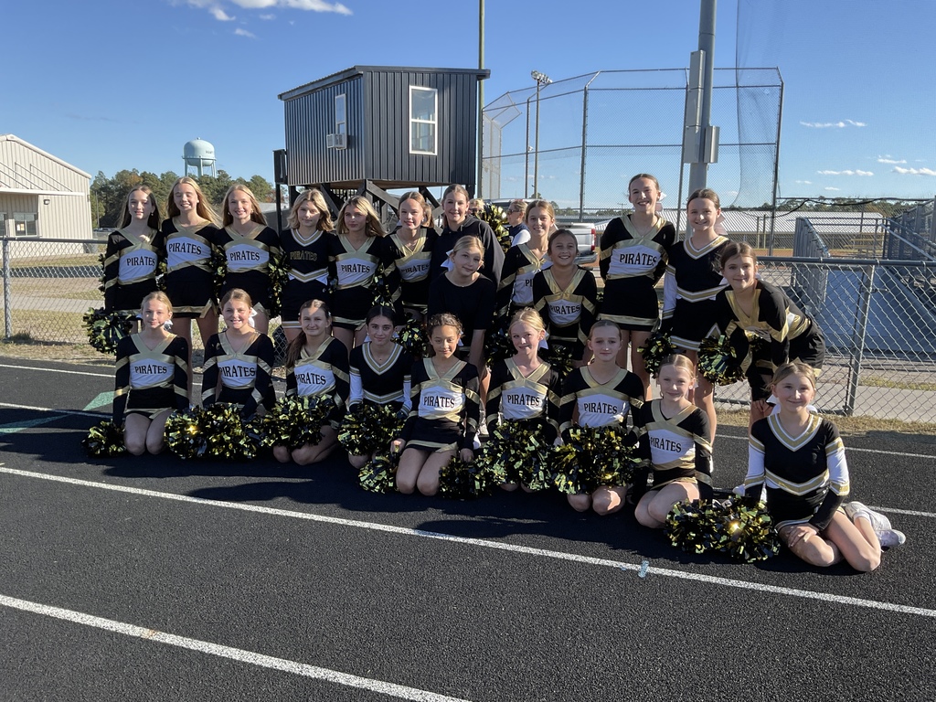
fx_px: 784
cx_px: 468
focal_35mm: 29
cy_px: 351
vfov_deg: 48.2
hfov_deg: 61.7
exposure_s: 1/997
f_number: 1.8
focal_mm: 3
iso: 16
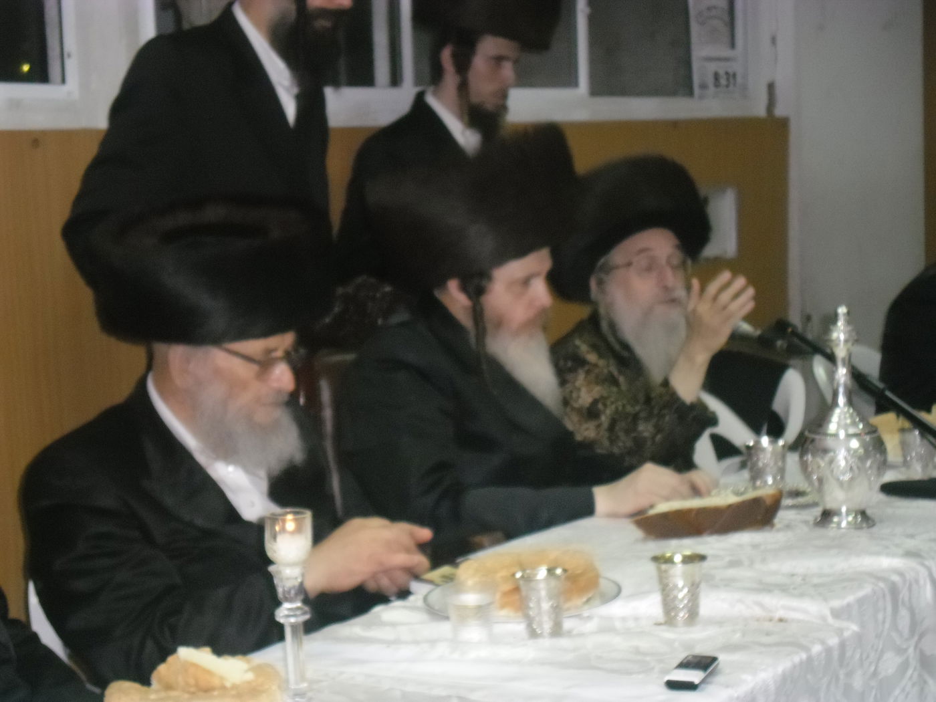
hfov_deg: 26.3
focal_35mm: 74
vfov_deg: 19.9
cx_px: 468
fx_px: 2001
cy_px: 351
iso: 400
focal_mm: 13.2
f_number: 3.9
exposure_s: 1/60
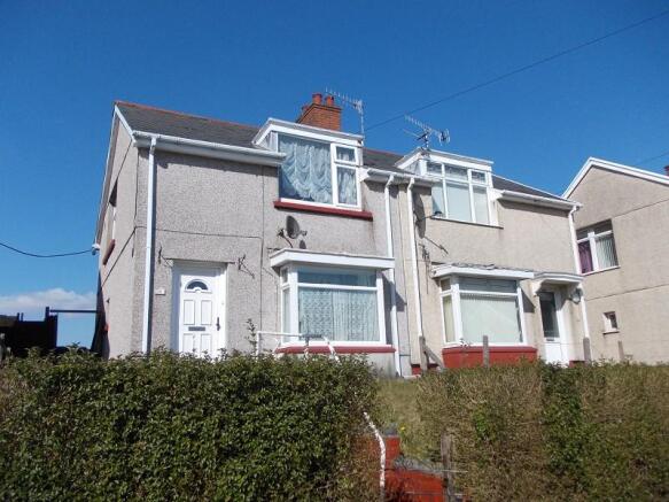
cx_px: 334
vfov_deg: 49.7
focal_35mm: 28
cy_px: 251
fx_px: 541
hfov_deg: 63.5
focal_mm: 4
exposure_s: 1/1600
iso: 80
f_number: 2.7
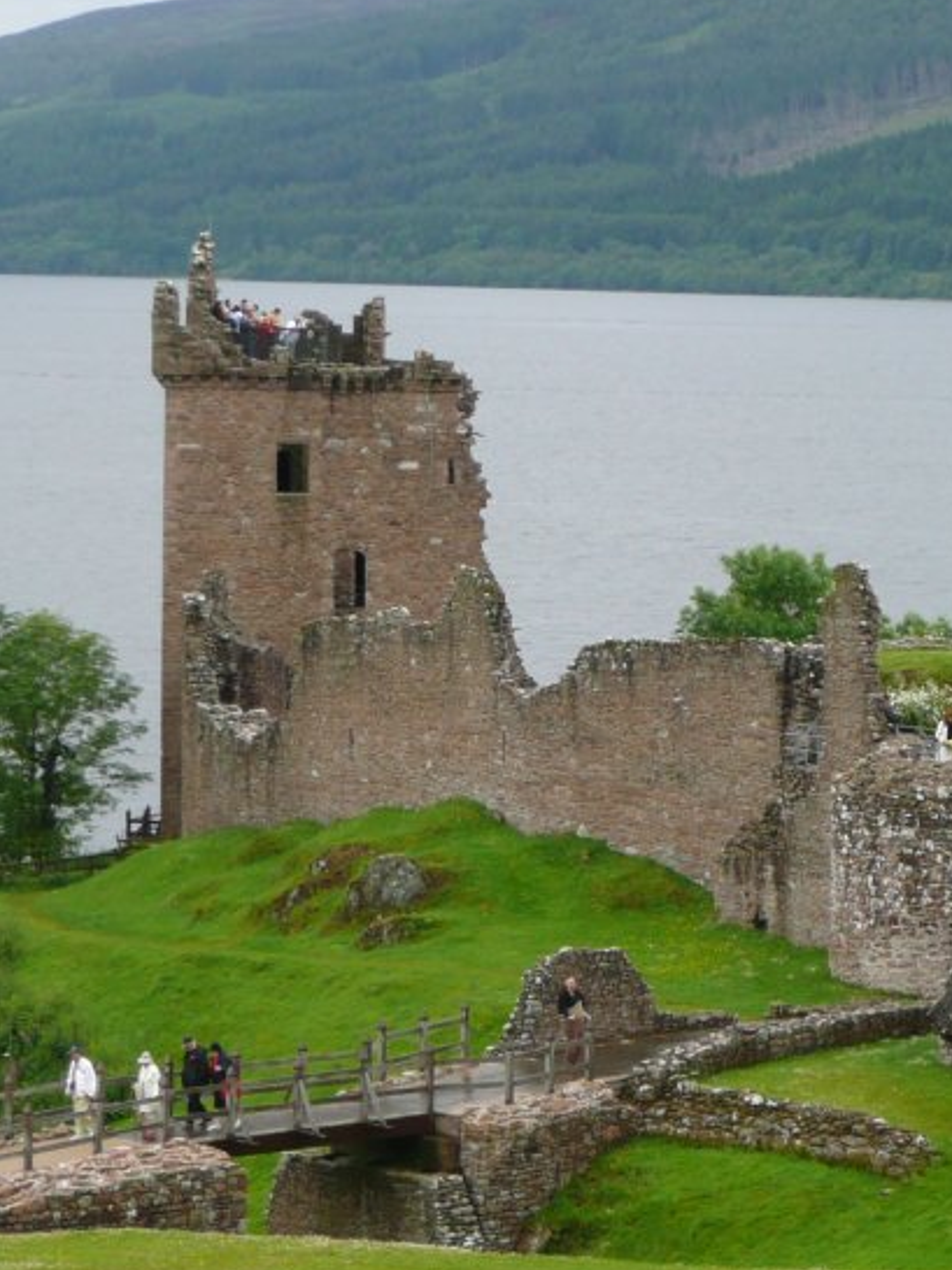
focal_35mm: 148
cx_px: 852
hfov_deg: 10.0
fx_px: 5431
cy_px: 661
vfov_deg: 13.3
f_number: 4.7
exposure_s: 1/125
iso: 100
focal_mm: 13.7
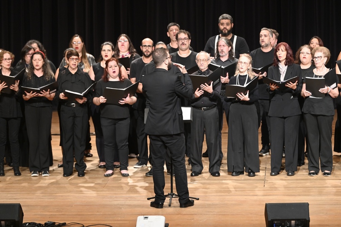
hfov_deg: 10.3
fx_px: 1893
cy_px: 114
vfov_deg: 6.9
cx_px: 170
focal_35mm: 200
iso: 5000
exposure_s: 1/80
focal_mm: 200
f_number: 4
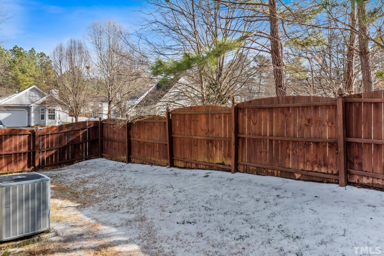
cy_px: 128
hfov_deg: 65.5
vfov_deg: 46.4
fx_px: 299
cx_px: 192
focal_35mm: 28
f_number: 5.6
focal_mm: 10.26
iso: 100
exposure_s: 1/320
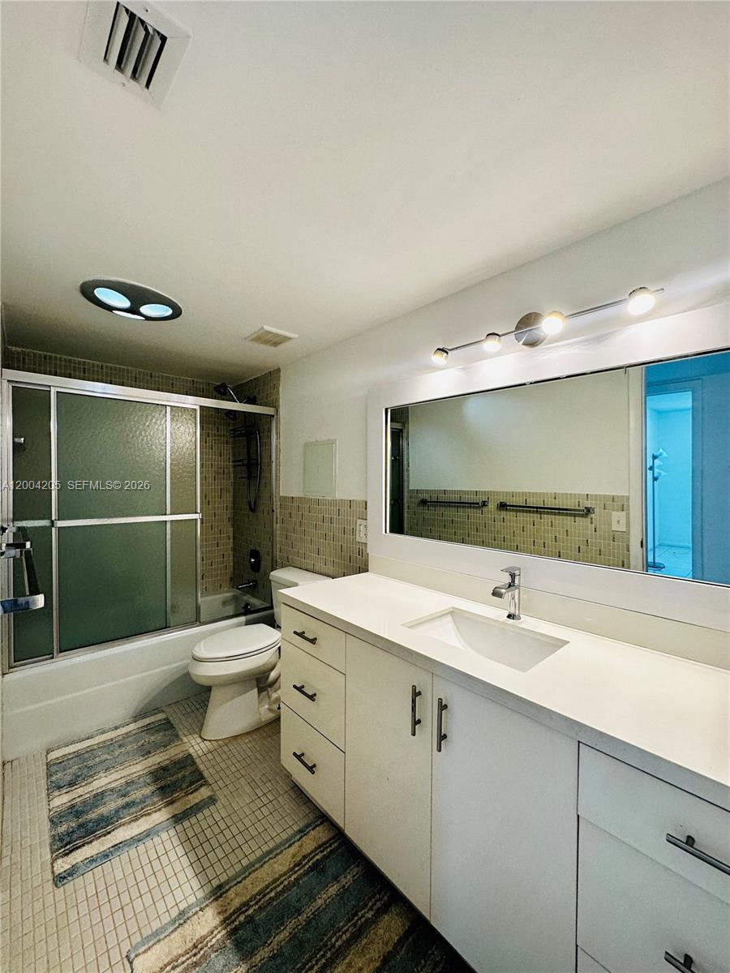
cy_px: 486
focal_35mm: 14
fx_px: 394
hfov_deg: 85.7
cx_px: 365
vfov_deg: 102.1
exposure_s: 1/120
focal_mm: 2.22
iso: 125
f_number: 2.2
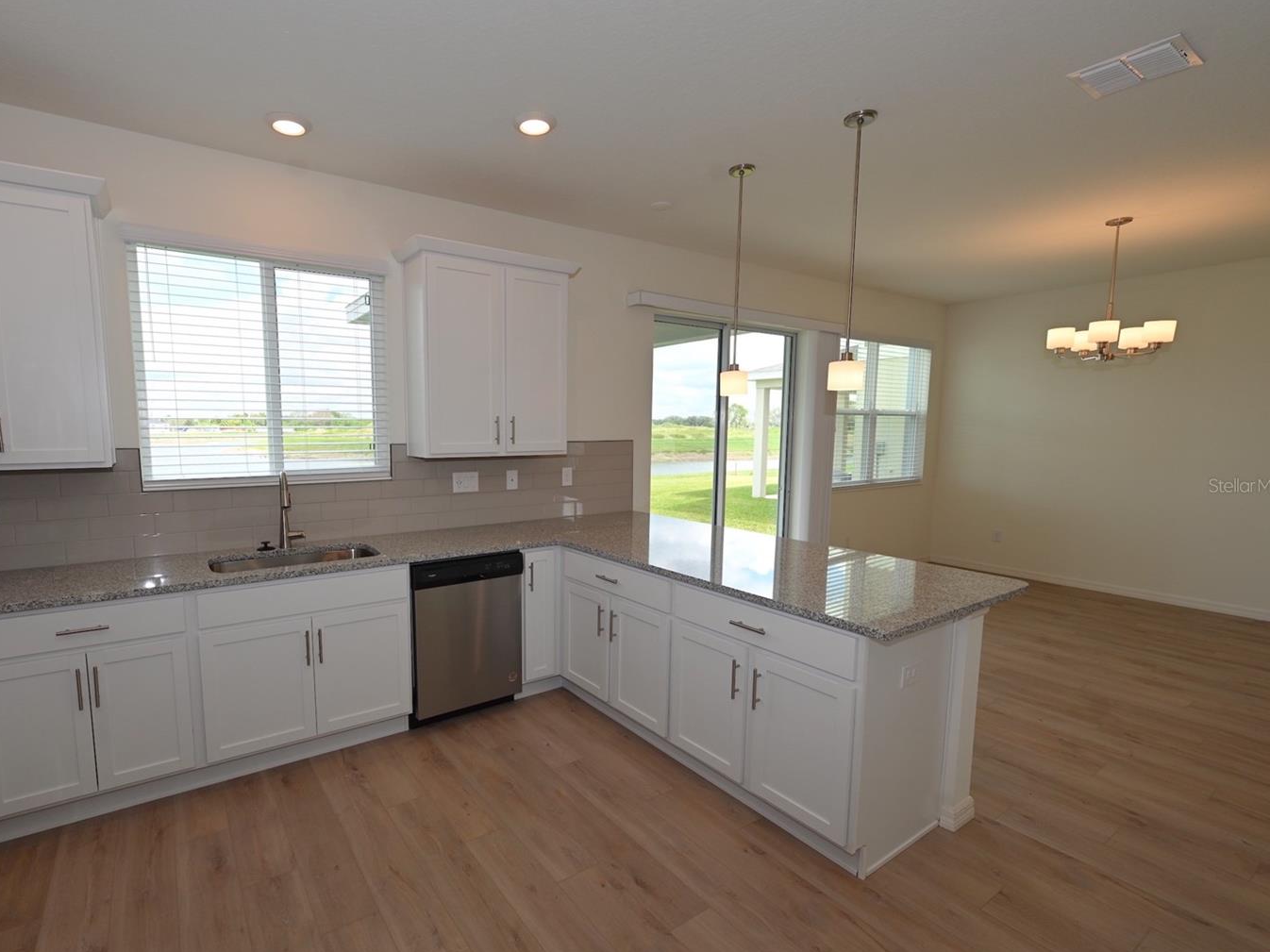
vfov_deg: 76.1
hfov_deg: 91.8
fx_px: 608
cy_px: 485
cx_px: 538
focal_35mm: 17
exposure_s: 1/125
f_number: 5.6
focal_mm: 14.5
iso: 140
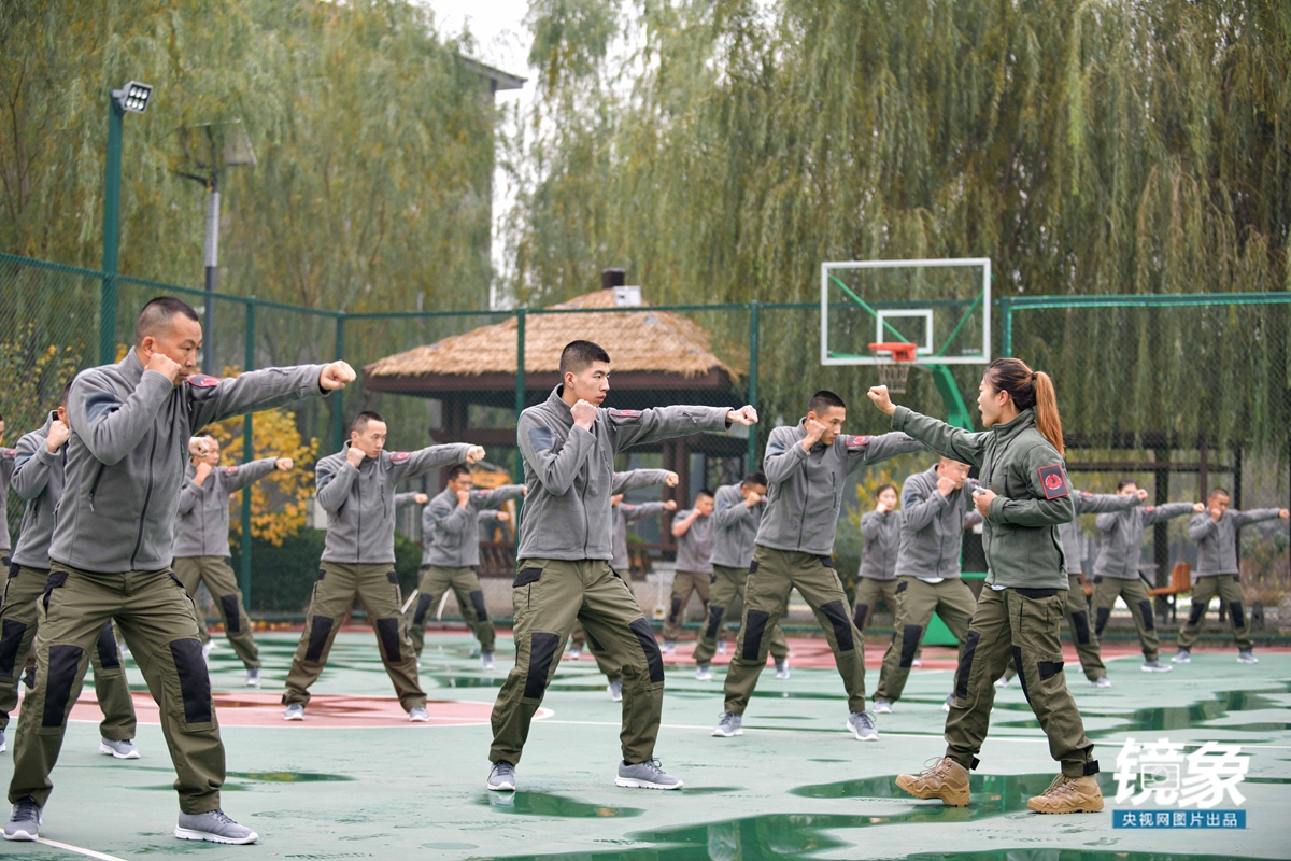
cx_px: 646
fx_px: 2510
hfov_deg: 28.8
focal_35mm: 70
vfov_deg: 19.5
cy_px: 430
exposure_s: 1/320
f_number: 2.8
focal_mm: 70
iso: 320
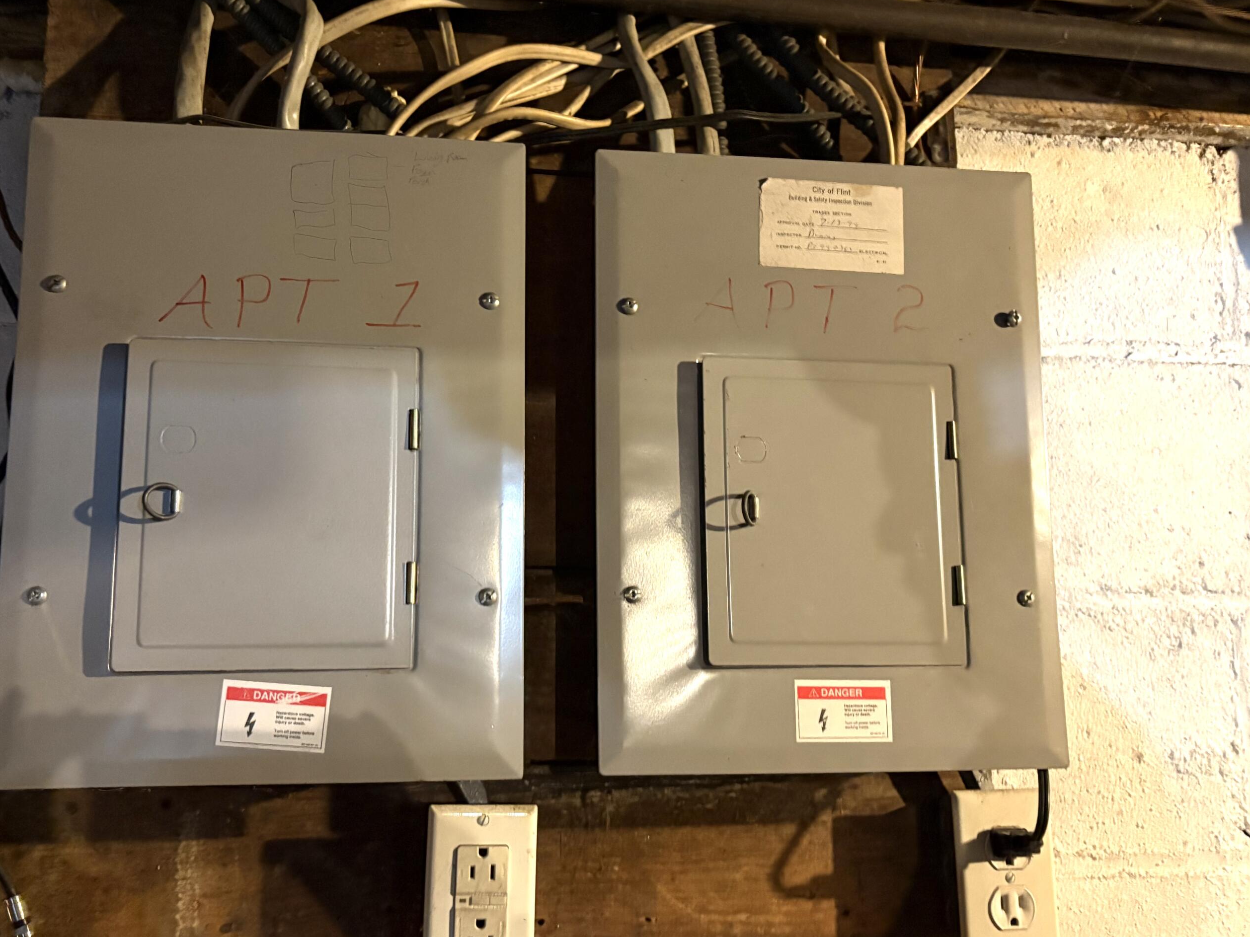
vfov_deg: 45.4
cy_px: 472
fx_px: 1119
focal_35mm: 31
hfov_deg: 58.2
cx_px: 561
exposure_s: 1/30
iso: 800
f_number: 1.6
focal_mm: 5.96
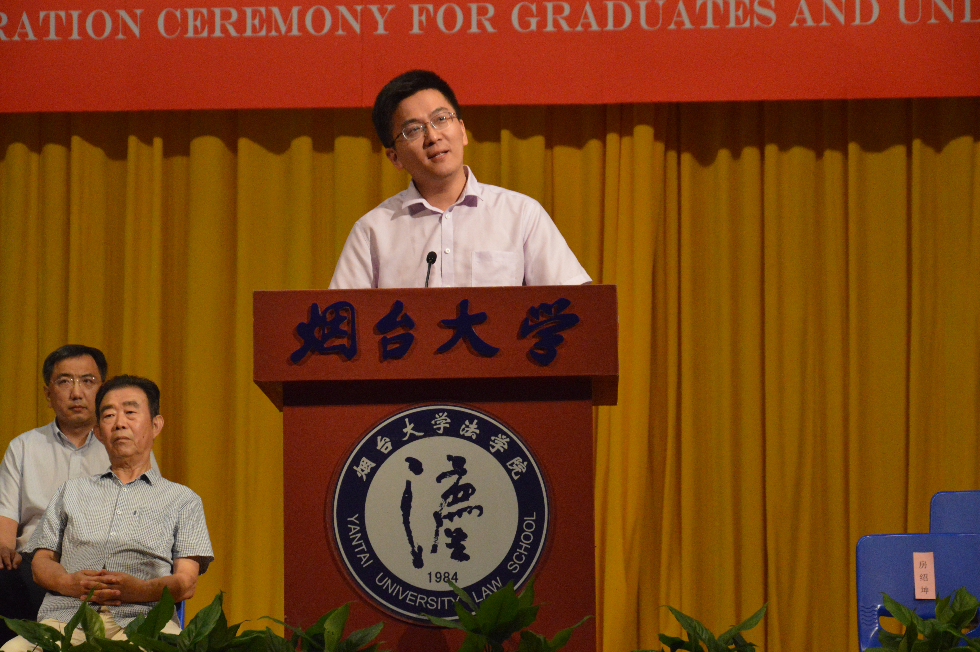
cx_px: 490
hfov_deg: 16.1
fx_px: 3468
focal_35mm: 128
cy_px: 326
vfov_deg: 10.7
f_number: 5.6
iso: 3200
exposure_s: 1/125
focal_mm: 85
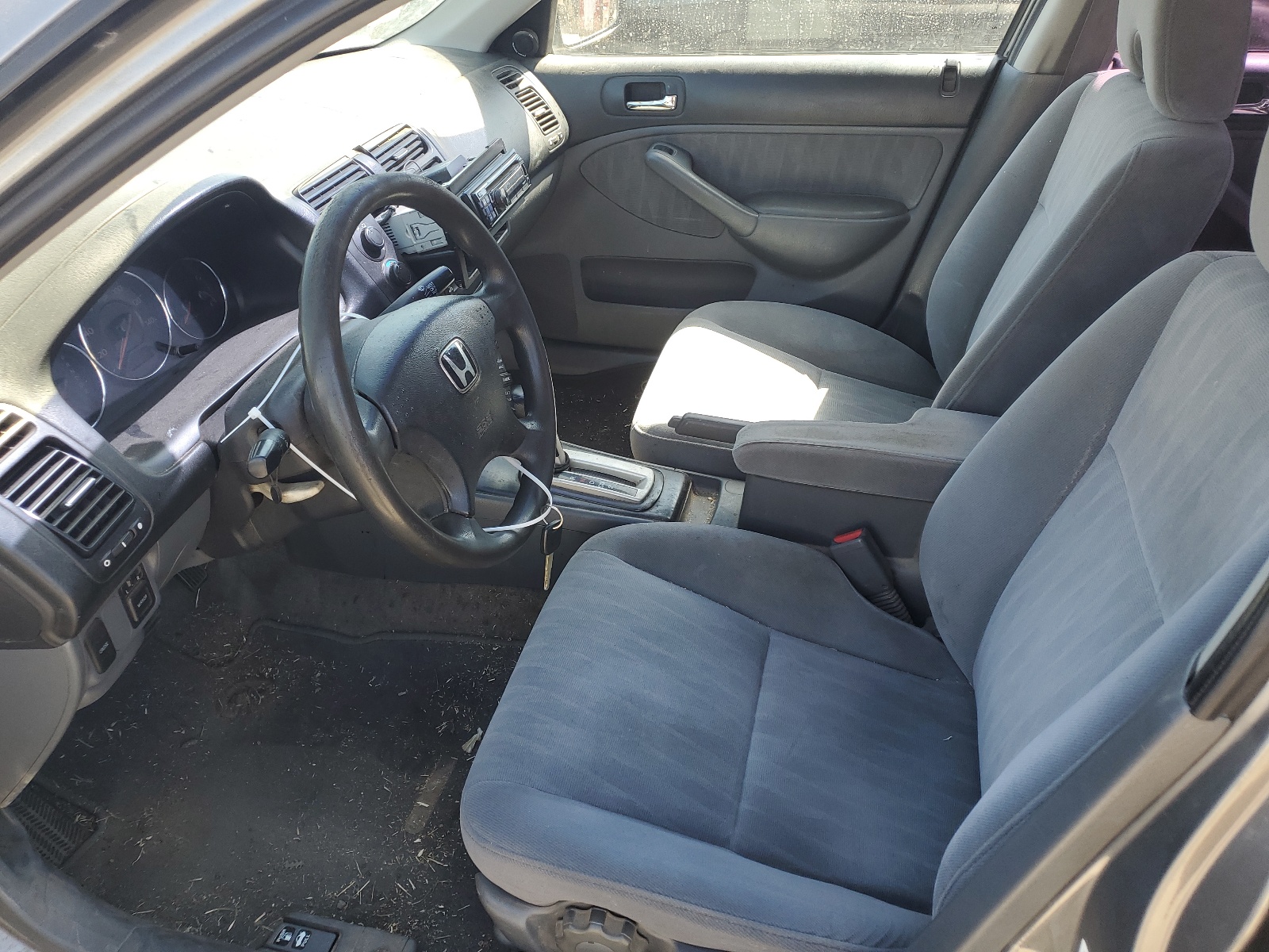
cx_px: 634
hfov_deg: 67.3
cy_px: 476
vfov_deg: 53.1
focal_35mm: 26
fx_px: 953
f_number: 1.5
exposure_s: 1/244
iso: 50
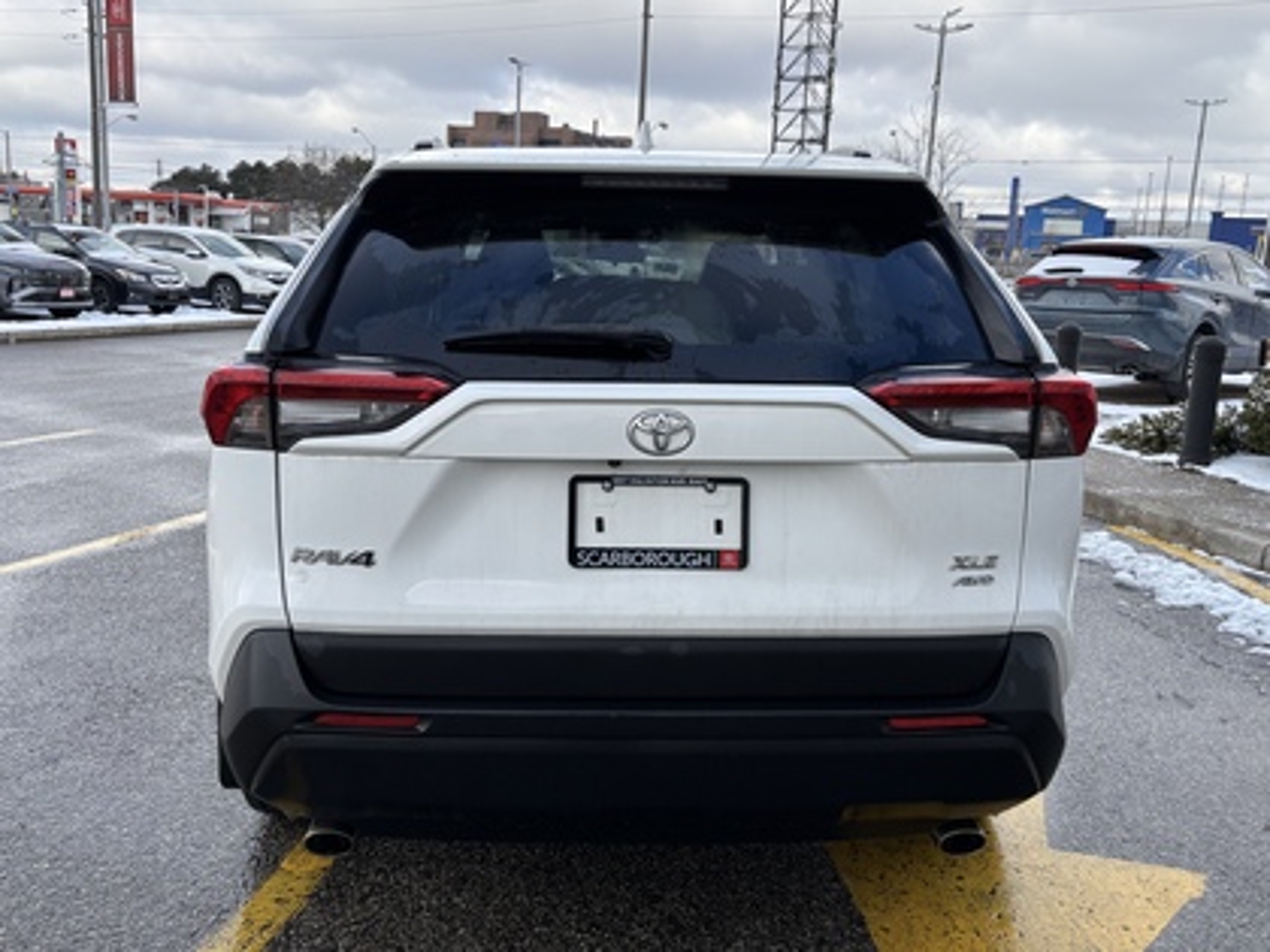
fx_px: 954
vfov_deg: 53.1
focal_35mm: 26
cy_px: 476
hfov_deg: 67.3
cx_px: 635
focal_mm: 5.96
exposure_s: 1/1418
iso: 50
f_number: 1.6
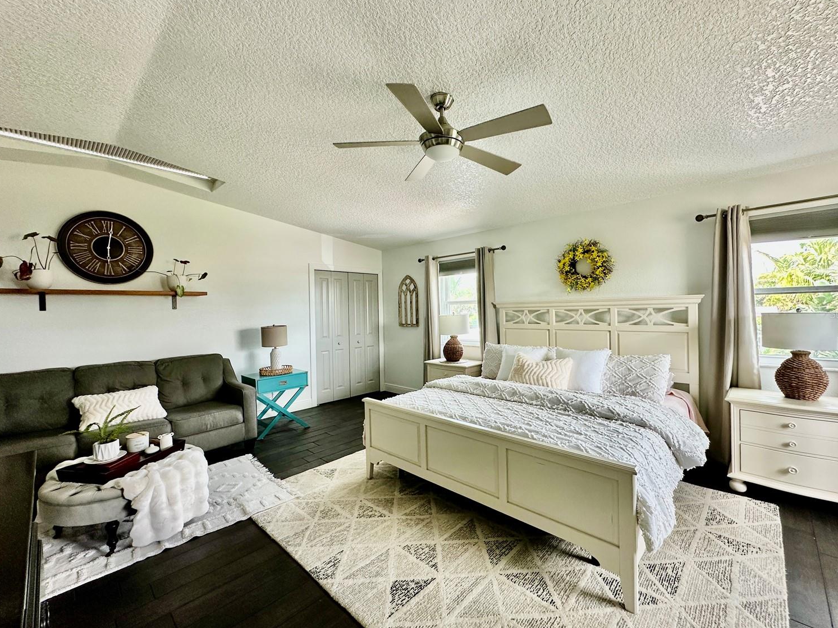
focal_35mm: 15
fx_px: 363
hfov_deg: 98.1
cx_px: 433
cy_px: 313
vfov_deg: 81.8
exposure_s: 1/99
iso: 160
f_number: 2.2
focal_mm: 2.22
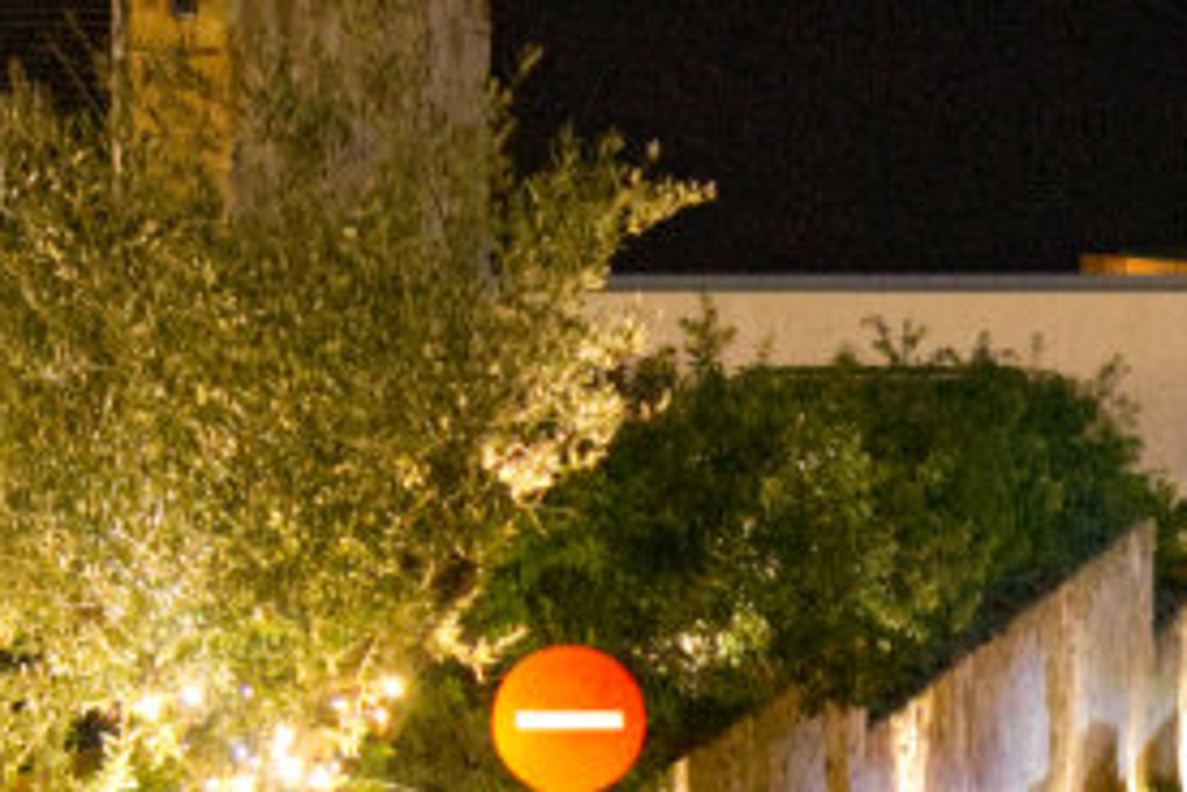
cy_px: 575
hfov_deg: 11.9
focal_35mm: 167
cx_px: 1578
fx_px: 5506
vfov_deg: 8.2
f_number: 2
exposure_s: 1/40
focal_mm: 30
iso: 6400
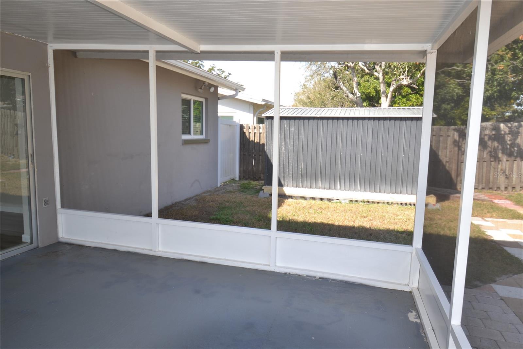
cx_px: 262
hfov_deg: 77.3
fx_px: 327
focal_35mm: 22
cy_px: 174
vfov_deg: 56.1
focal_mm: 15
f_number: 4
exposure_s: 1/125
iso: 100
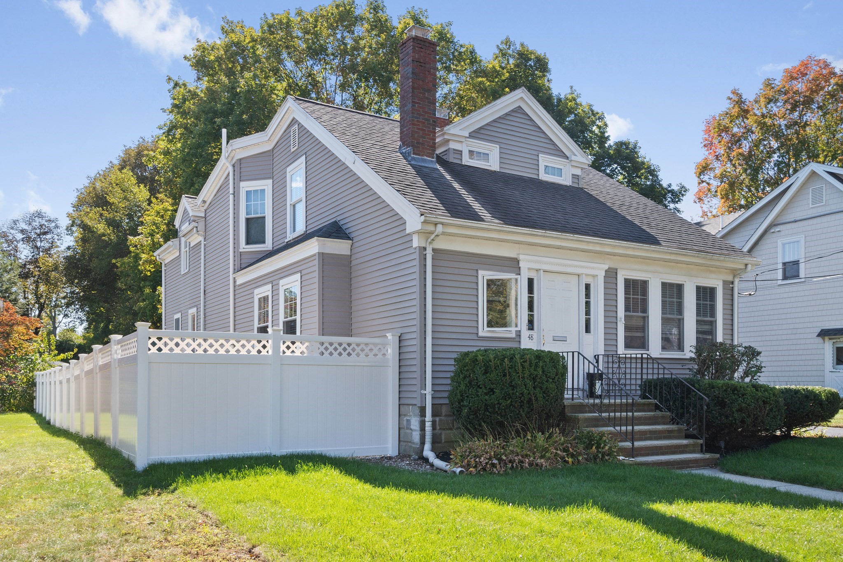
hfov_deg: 61.9
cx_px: 422
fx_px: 702
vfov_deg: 43.6
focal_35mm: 30
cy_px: 281
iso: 250
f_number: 11
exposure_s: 1/100
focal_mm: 20
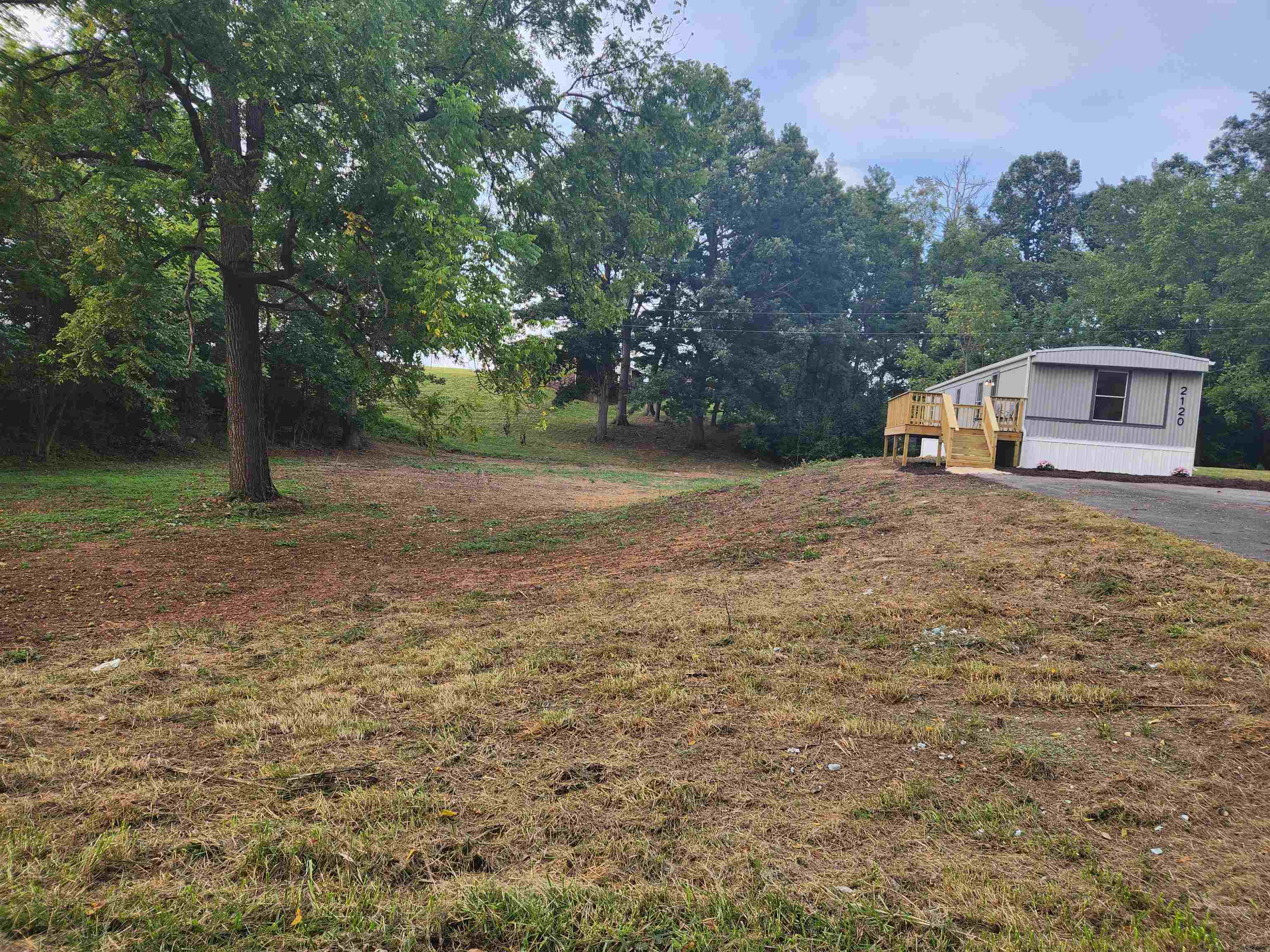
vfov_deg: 58.9
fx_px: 844
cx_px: 635
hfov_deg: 73.9
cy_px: 476
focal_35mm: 23
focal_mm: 5.4
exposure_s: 1/203
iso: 20
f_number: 1.8
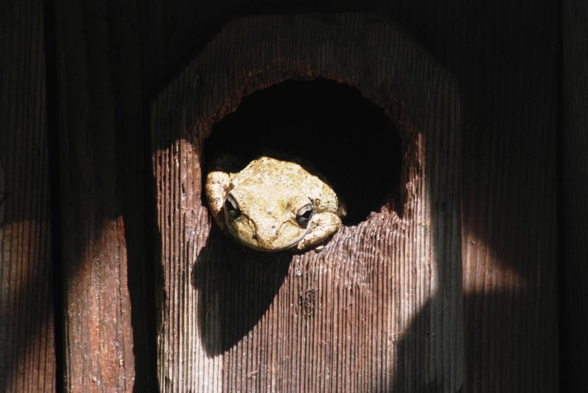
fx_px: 7359
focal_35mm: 450
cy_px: 196
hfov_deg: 4.6
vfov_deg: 3.1
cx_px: 294
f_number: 16
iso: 400
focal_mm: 300
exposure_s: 1/160
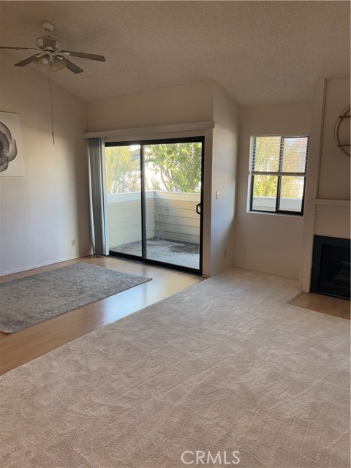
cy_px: 234
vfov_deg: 67.3
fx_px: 352
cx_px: 176
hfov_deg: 53.1
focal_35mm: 26
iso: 100
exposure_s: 1/121
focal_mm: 5.96
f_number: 1.6
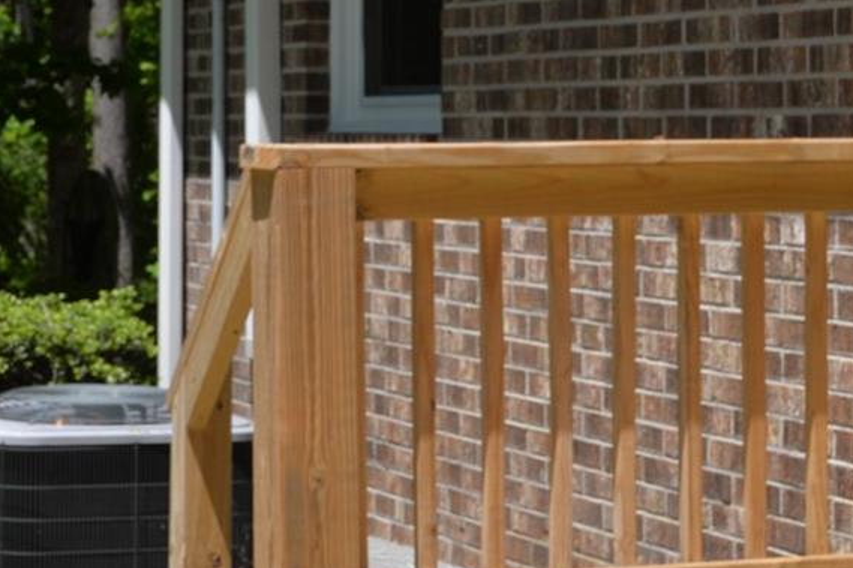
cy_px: 196
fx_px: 2984
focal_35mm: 126
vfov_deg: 10.9
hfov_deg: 16.2
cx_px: 309
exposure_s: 1/200
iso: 100
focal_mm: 35
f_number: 9
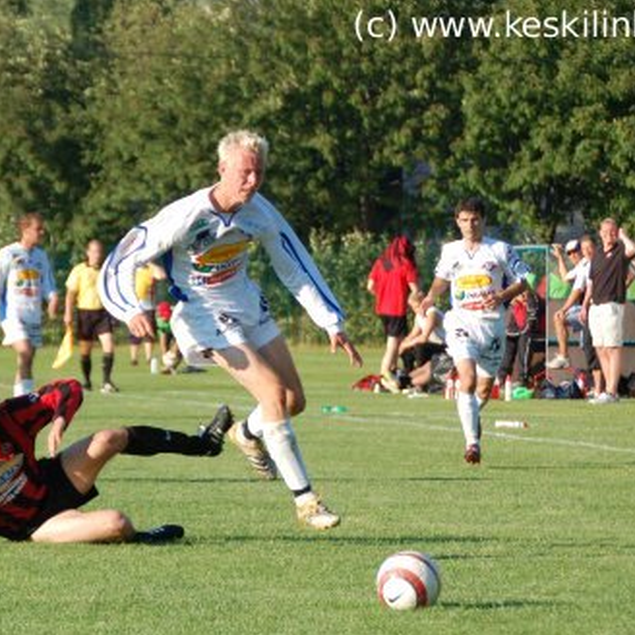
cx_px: 294
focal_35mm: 136
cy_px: 318
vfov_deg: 12.8
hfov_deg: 12.8
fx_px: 2823
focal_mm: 70
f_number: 4.5
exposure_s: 1/800
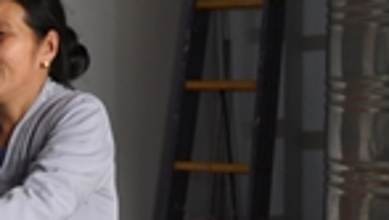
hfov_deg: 13.1
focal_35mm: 153
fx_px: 1580
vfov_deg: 7.9
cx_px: -238
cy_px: 281
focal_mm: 22
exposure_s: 1/25
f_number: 5
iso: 200
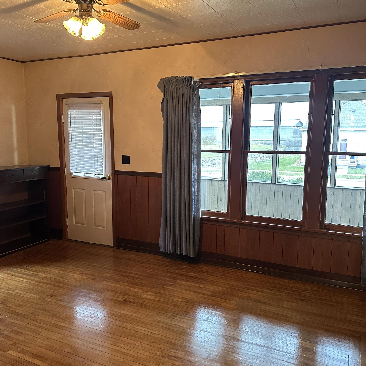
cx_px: 183
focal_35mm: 29
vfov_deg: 55.6
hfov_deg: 55.6
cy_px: 186
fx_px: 347
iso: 500
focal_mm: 6.86
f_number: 1.78
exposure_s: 1/60
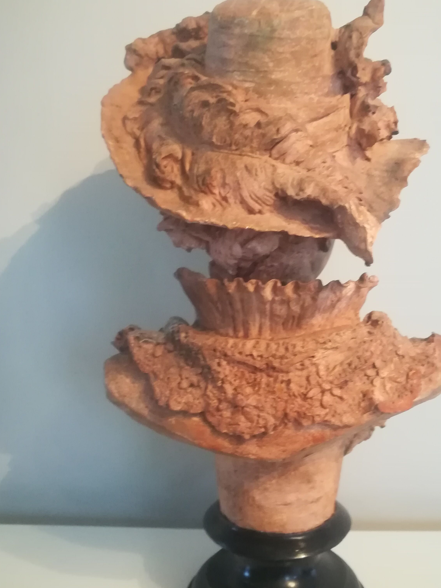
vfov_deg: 53.9
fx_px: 577
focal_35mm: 34
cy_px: 323
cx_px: 277
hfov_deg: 41.5
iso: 500
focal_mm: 3.83
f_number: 2.2
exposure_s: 1/20
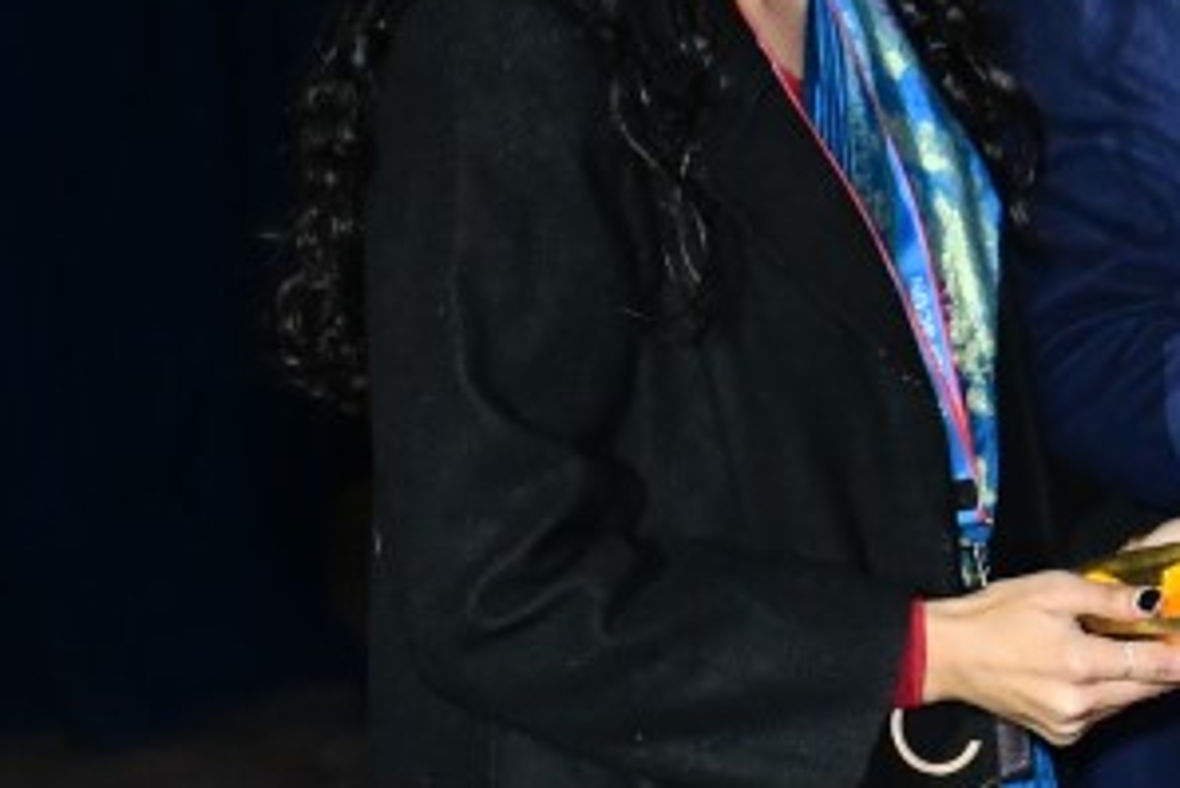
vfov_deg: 4.4
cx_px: 2503
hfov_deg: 6.3
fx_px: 10330
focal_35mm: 315
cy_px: 756
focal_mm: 58
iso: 1600
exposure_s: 1/125
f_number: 3.5
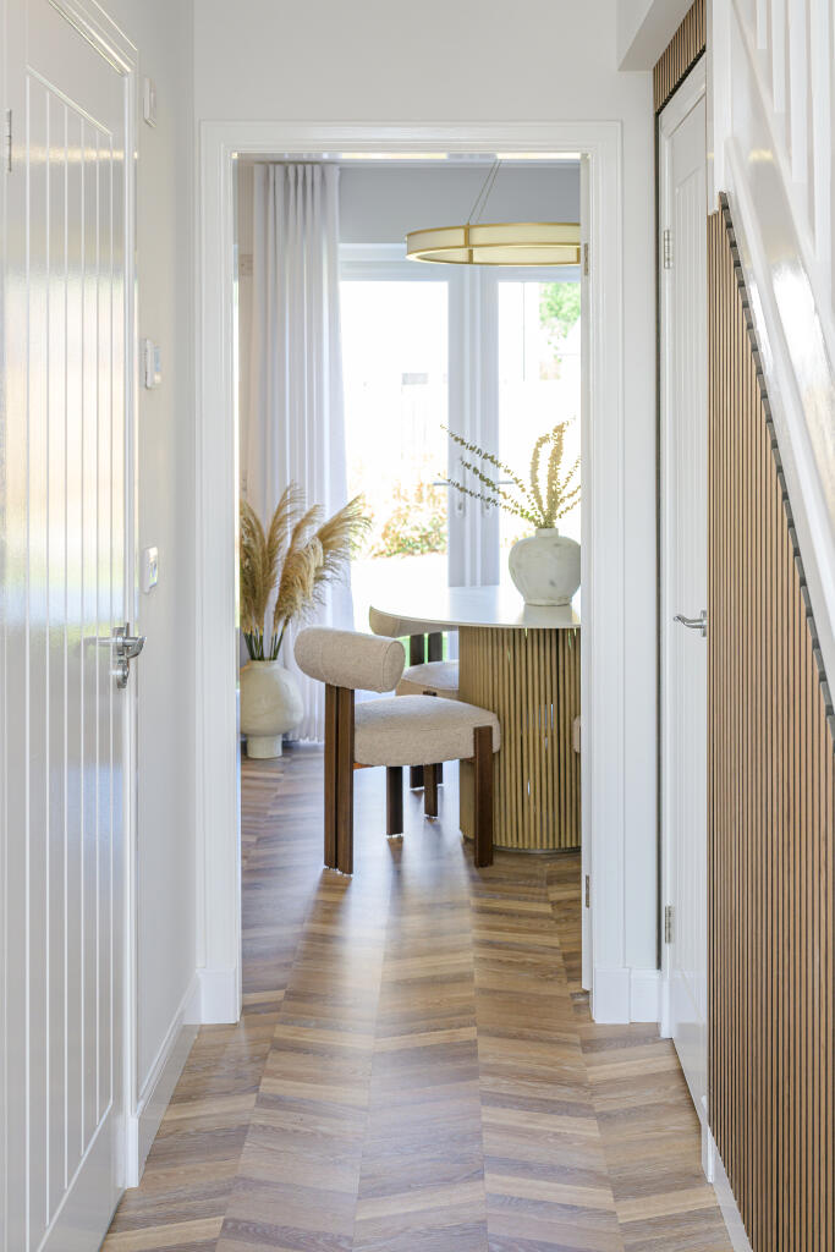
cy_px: 626
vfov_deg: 42.7
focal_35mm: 46
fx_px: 1600
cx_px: 418
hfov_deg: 29.3
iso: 400
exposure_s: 1/60
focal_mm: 46
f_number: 5.6
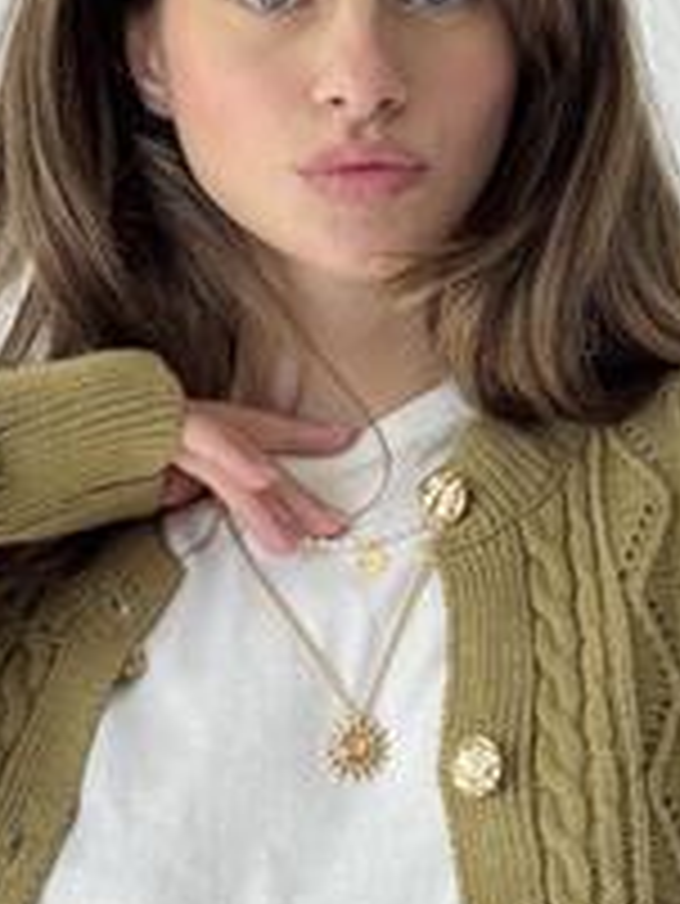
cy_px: 510
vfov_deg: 15.5
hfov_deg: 11.7
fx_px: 3323
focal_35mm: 127
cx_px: 333
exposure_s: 1/263
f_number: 1.78
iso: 64
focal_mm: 6.76
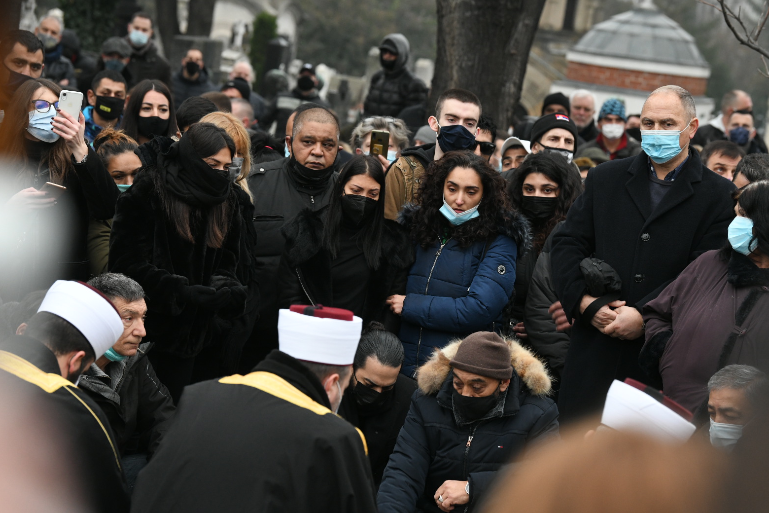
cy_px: 258
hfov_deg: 15.2
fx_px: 2884
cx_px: 398
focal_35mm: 135
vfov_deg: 10.2
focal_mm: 130
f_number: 5.6
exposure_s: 1/200
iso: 2000
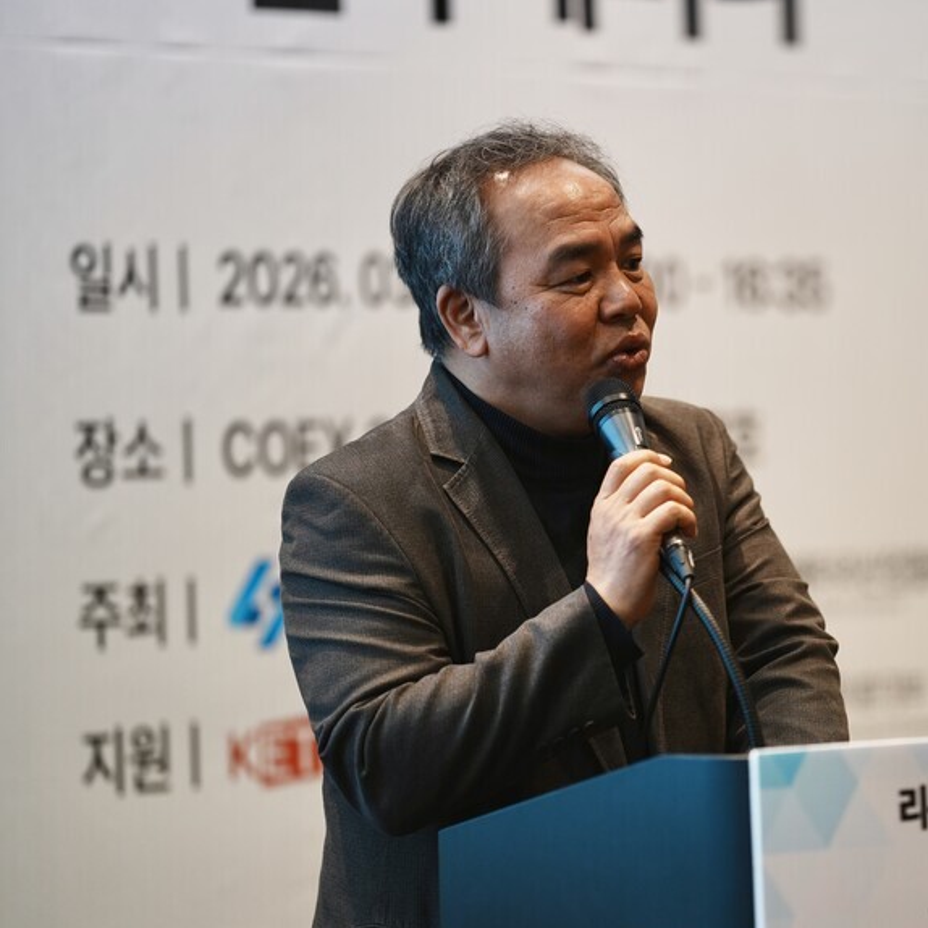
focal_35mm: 192
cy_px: 504
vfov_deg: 9.1
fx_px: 5823
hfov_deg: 9.1
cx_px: 774
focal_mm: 135
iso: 500
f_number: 1.8
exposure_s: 1/320
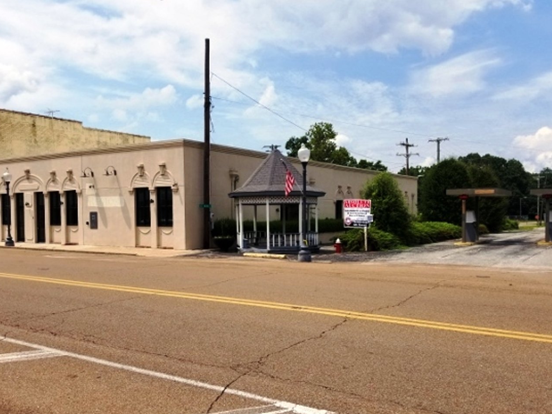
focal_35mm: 31
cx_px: 299
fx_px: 494
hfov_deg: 58.3
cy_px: 240
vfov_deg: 45.3
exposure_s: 1/2720
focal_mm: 4.25
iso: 50
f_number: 1.7
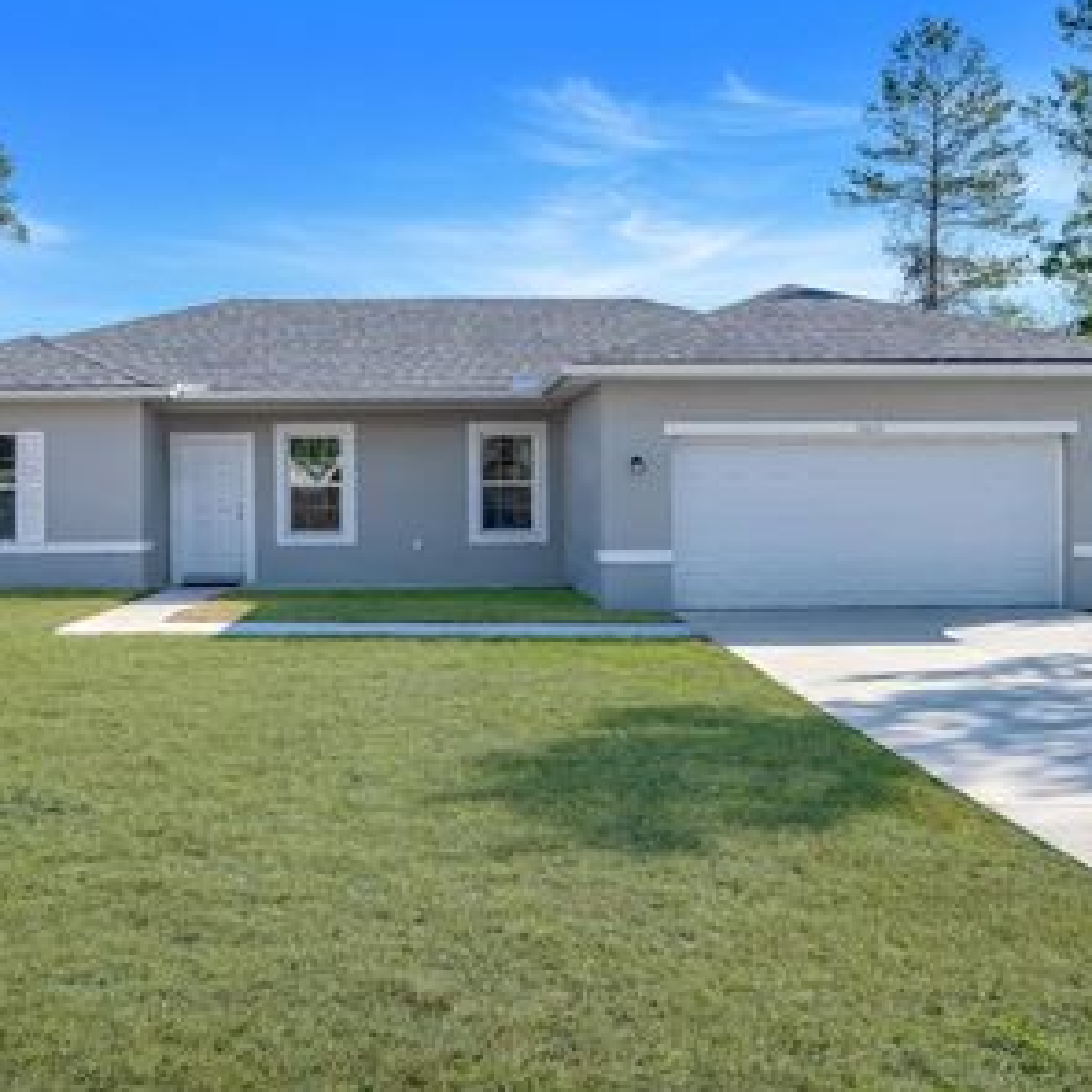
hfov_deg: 49.7
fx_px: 1178
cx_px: 491
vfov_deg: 49.6
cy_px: 485
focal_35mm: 33
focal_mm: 23
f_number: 9
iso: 250
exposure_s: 1/25
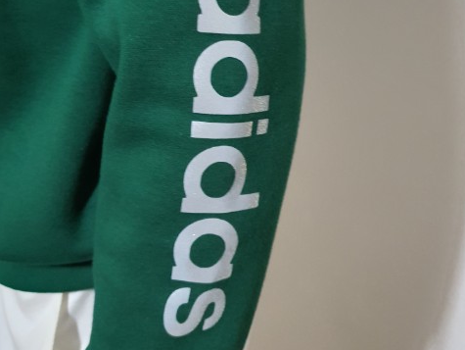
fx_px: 471
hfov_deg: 52.6
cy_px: 91
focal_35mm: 35
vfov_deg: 39.7
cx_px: 234
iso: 640
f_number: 1.5
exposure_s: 1/40
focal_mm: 4.3
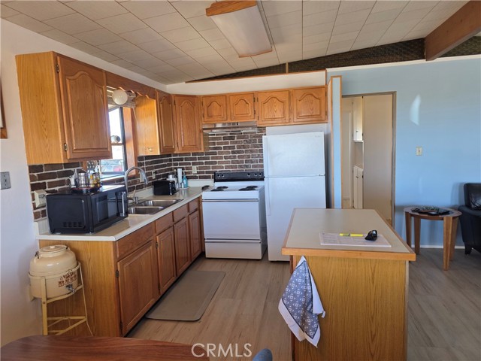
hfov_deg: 73.9
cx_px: 240
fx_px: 320
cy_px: 180
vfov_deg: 58.9
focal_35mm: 23
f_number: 1.7
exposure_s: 1/120
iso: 100
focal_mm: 6.3
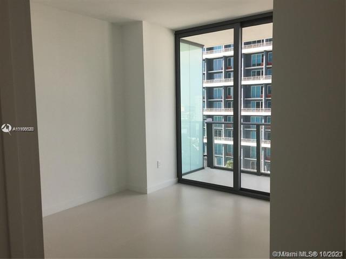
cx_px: 173
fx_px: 290
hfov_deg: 61.7
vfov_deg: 48.2
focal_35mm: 29
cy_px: 130
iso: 32
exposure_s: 1/416
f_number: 2.2
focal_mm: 4.15
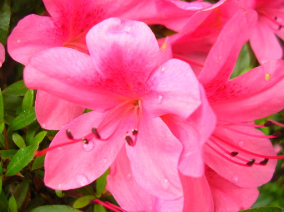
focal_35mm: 35
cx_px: 142
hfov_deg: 52.7
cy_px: 106
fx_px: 287
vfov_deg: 40.6
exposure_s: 1/57.6
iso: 50
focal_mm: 5.8
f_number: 2.8
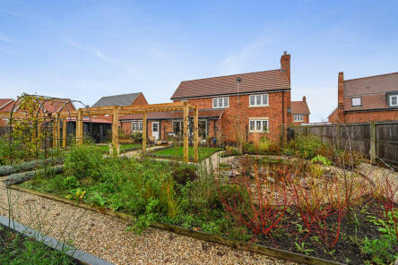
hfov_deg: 100.2
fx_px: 166
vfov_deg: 77.3
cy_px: 130
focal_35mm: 15
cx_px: 186
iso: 500
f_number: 8
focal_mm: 14
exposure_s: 1/160
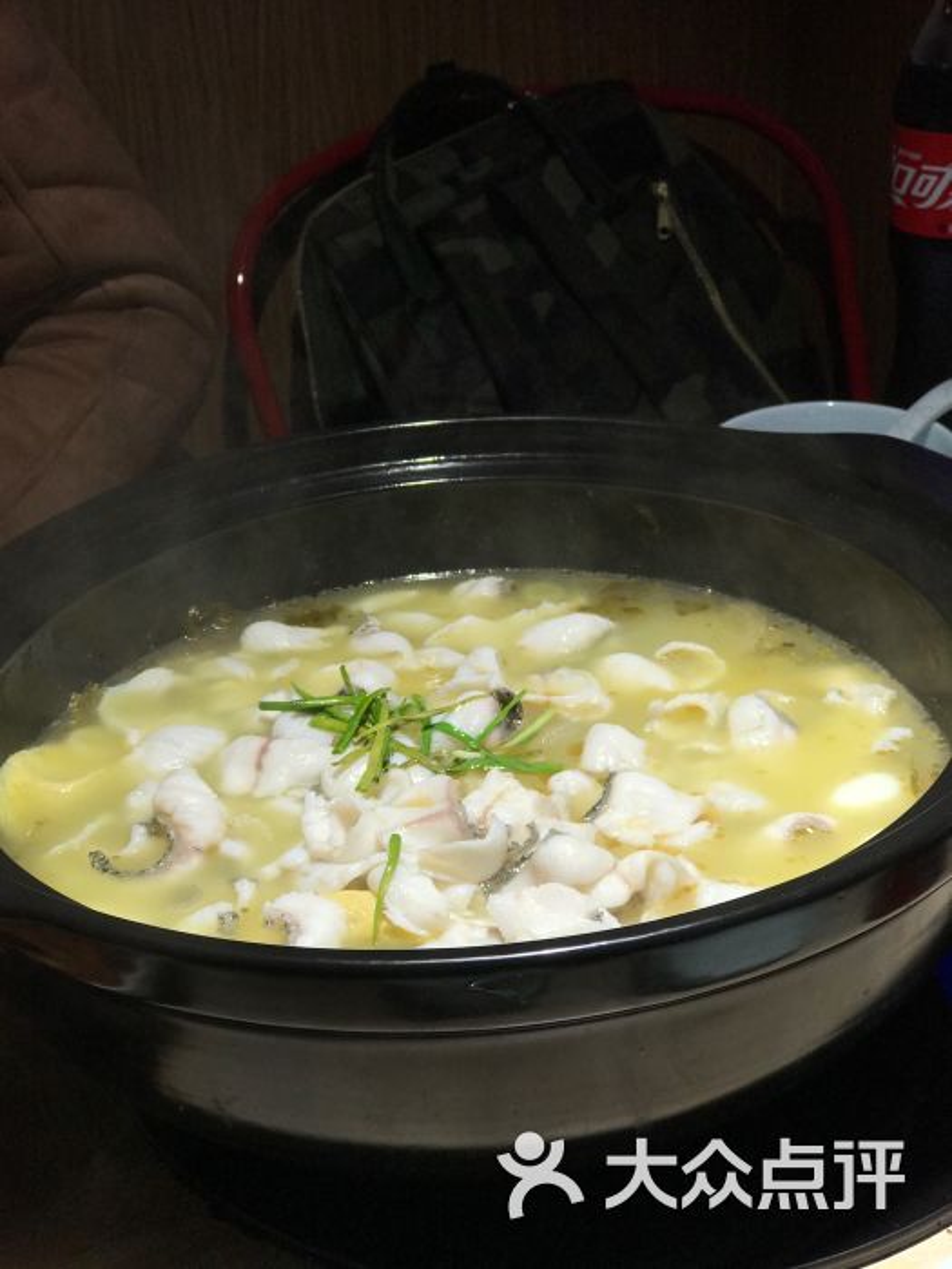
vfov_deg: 33.8
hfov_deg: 25.7
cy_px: 634
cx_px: 476
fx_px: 2090
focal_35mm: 57
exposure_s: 1/100
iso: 20
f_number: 2.8
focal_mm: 6.6
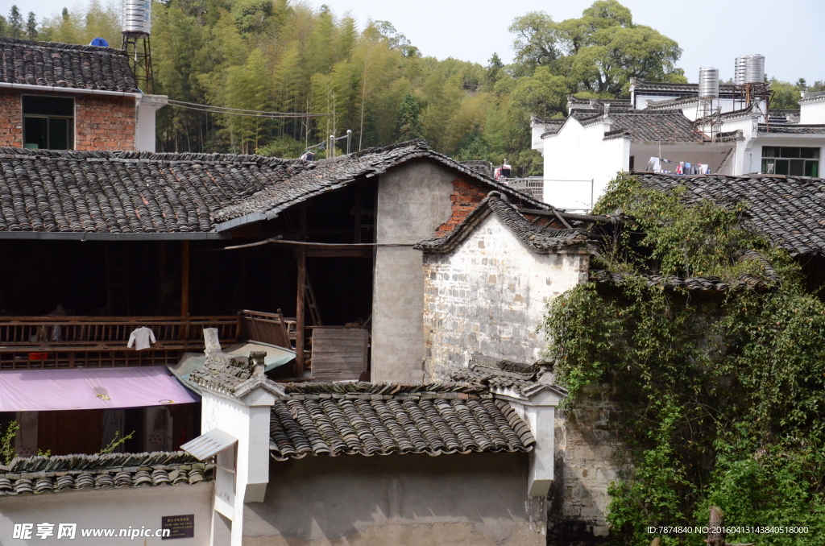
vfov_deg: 18.8
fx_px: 1646
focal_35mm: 72
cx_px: 412
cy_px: 273
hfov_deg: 28.1
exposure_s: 1/6400
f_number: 5
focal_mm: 48
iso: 2000
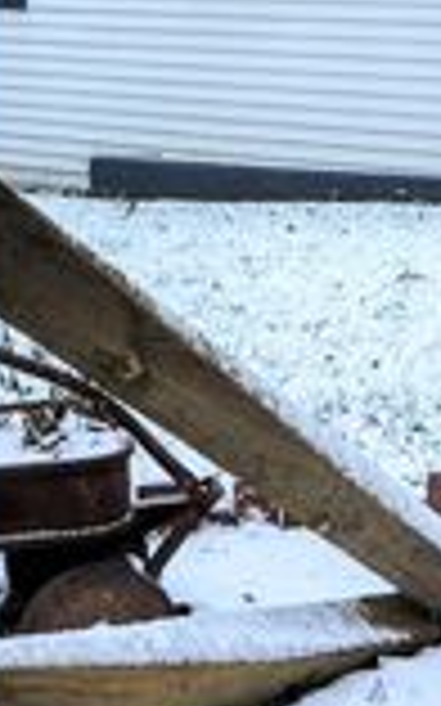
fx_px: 1867
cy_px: 85
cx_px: 135
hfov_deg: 13.4
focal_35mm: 97
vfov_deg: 21.0
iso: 250
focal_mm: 20
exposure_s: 1/80
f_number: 6.3
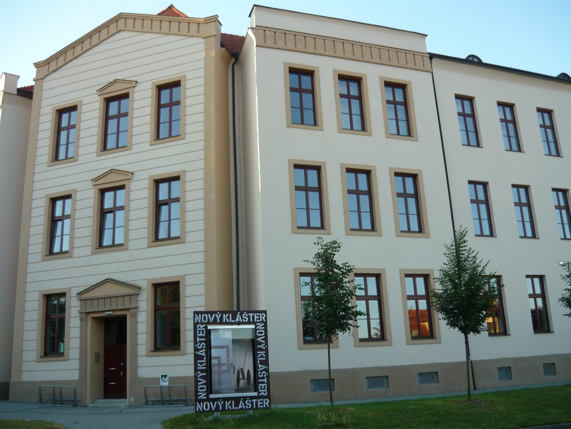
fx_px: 544
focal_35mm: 33
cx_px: 286
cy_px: 214
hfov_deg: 55.4
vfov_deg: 42.9
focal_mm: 5.5
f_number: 2.8
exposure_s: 1/250
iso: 100
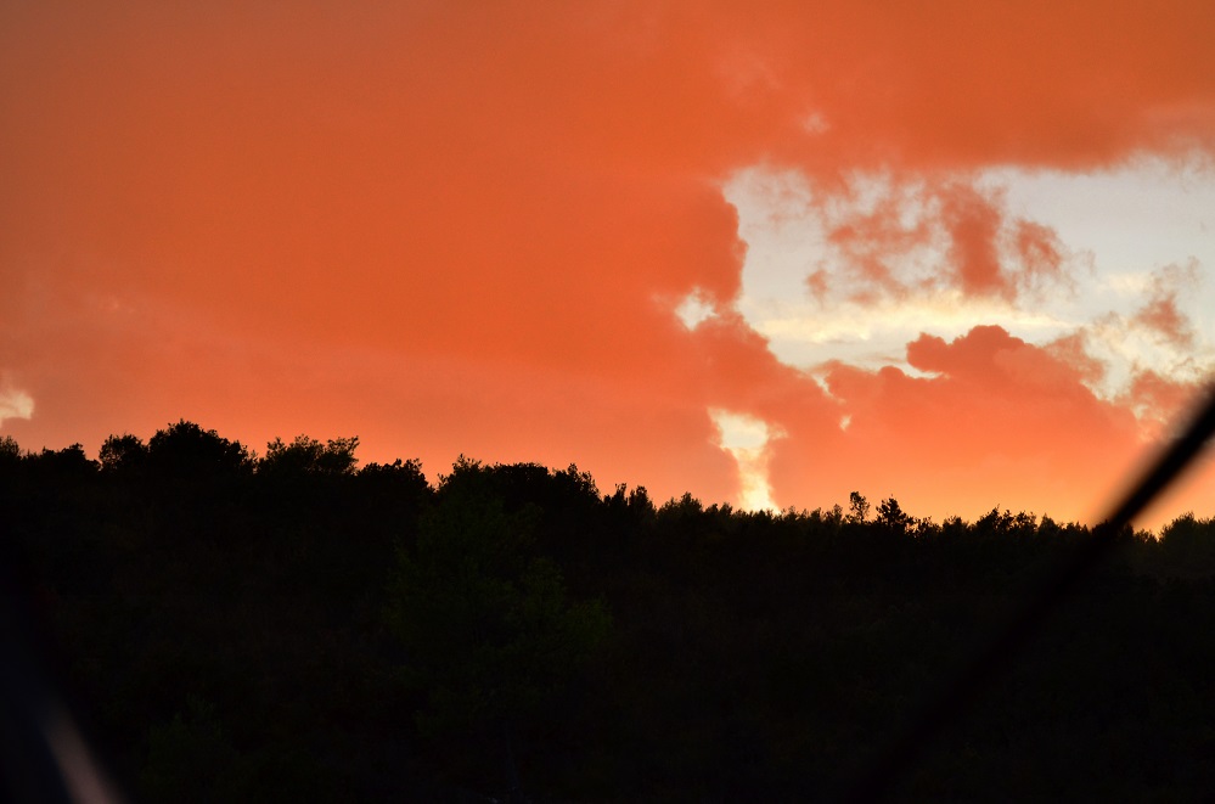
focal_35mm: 105
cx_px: 608
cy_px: 402
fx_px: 3535
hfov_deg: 19.5
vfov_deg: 13.0
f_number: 4.5
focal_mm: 70
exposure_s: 1/1250
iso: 640
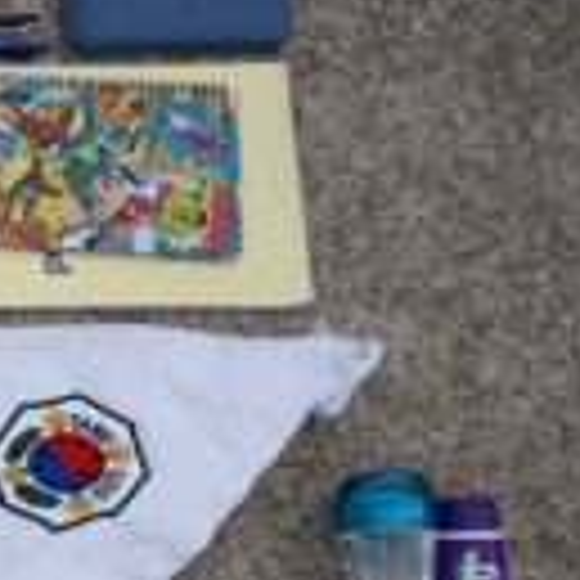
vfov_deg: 22.8
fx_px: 1403
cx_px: -434
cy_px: 517
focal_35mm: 74
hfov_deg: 18.7
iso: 100
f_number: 4.5
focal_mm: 16
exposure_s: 1/60
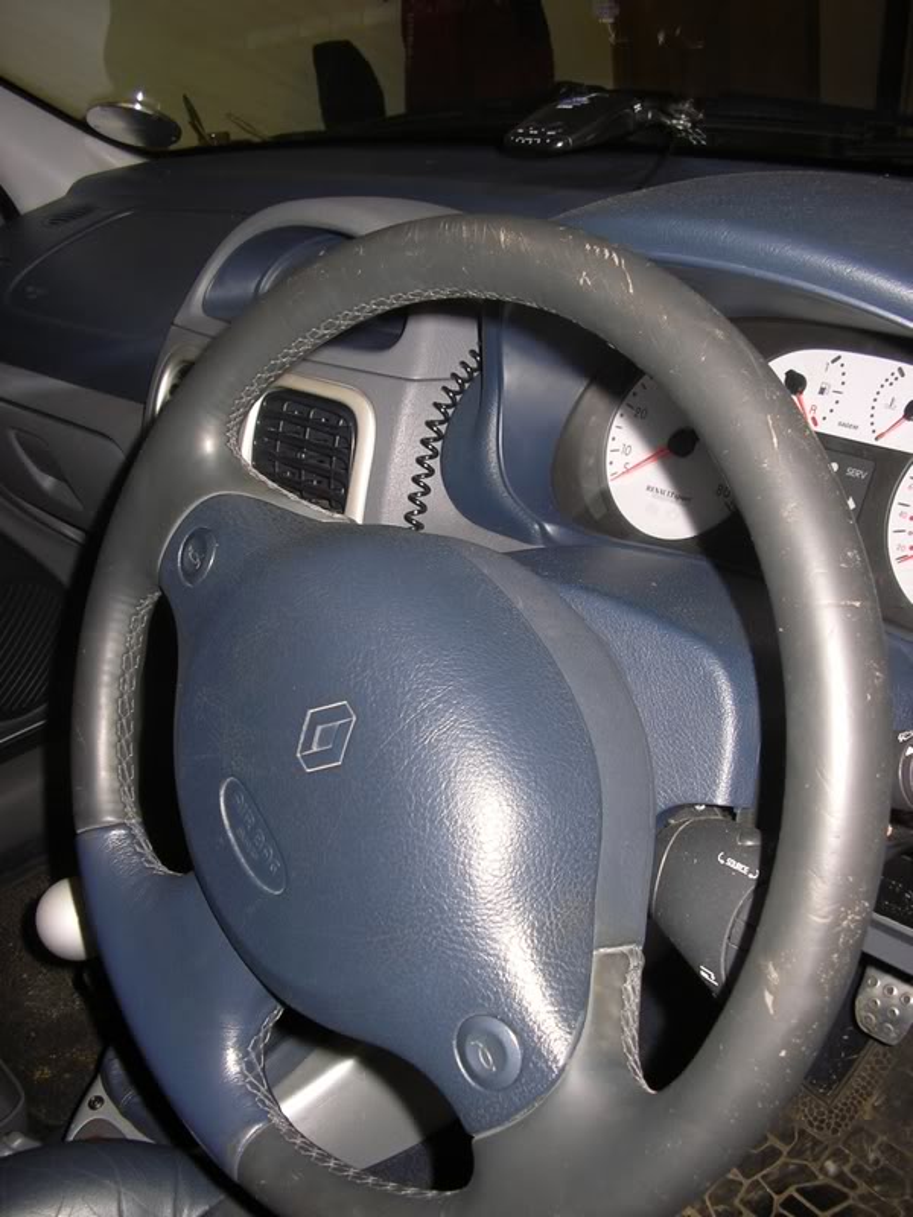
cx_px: 456
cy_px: 608
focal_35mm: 38
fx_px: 1336
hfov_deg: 37.7
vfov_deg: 49.0
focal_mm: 5.8
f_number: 2.9
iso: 64
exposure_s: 1/60
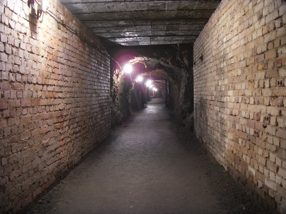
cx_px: 143
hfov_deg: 47.9
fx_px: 322
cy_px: 107
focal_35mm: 39
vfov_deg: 36.8
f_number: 3.5
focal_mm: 6.6
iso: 80
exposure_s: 4
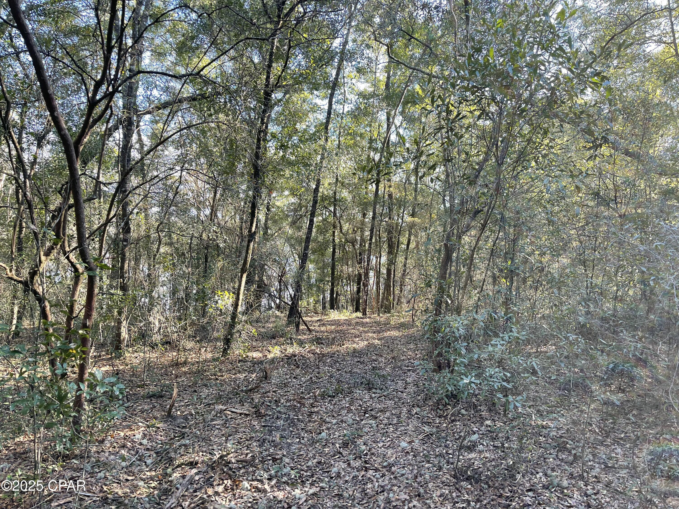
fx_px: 490
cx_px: 340
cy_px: 254
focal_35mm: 25
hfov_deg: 69.4
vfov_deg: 54.9
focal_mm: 5.1
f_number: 1.6
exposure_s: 1/121
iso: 64
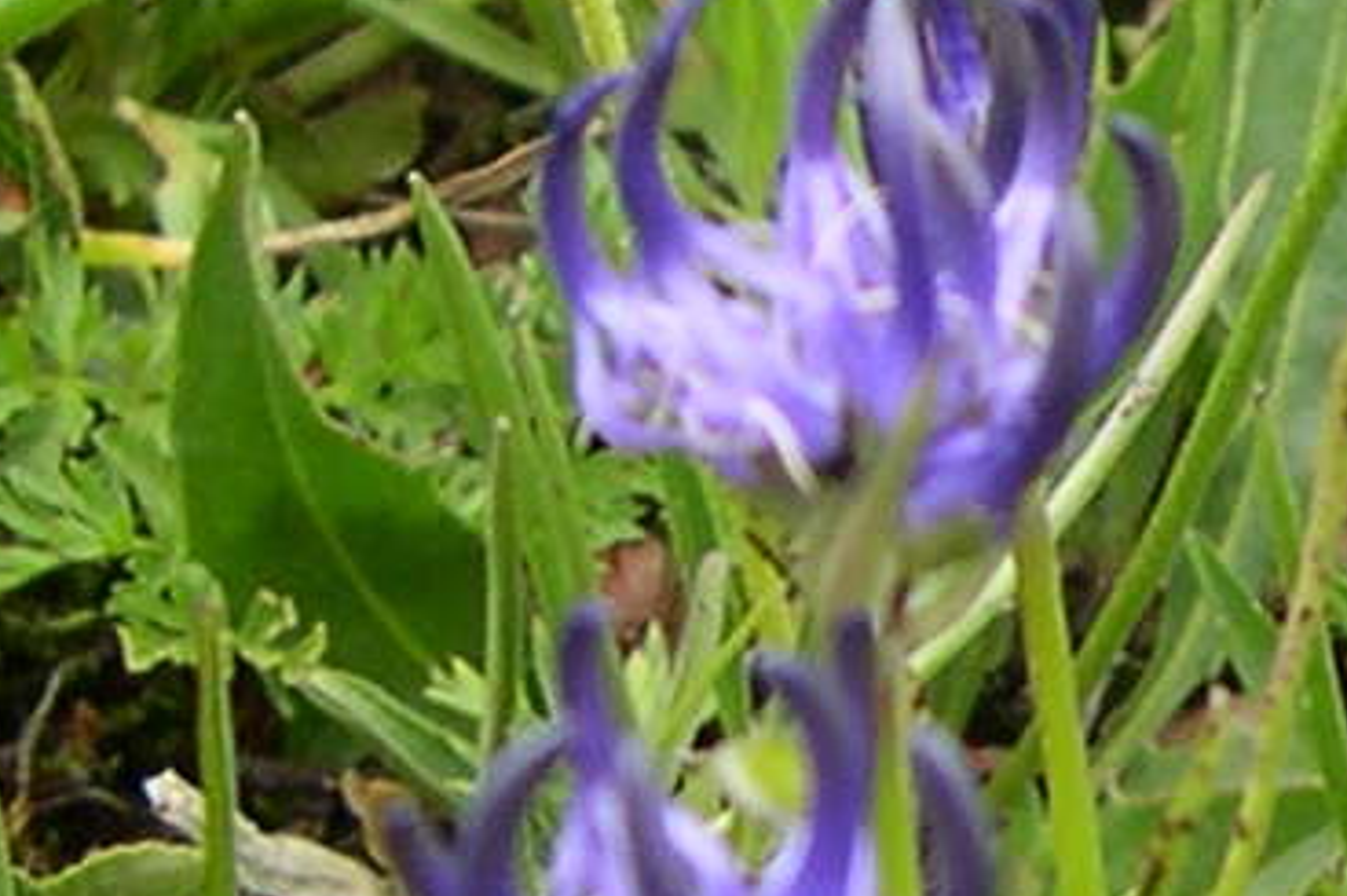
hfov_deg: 9.3
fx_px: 8041
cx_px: 2020
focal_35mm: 215
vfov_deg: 6.4
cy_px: 819
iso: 100
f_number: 2.8
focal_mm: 8
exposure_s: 1/339
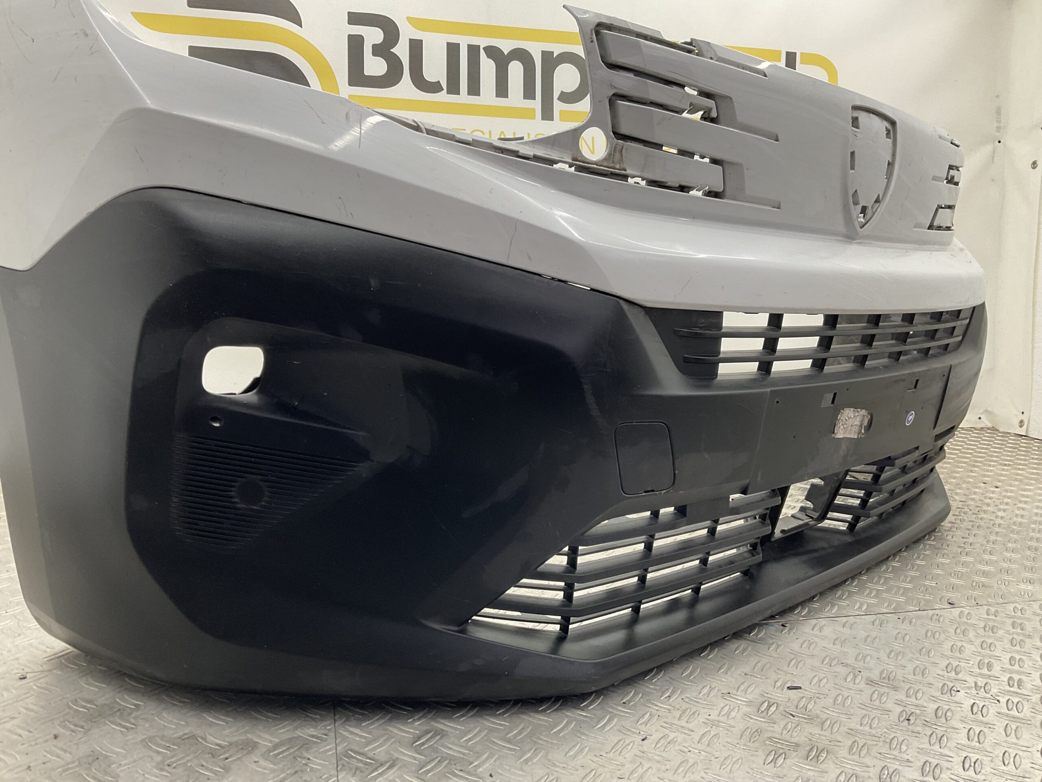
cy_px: 391
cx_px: 521
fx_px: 873
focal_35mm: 29
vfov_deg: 48.2
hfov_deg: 61.7
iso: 40
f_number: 1.8
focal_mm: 3
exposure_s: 1/60
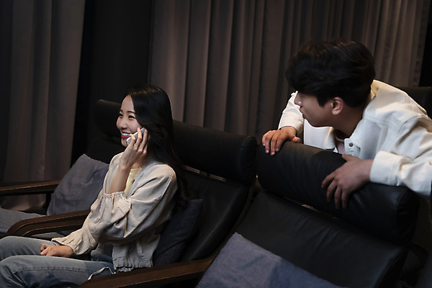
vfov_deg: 30.5
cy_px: 144
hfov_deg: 44.5
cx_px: 216
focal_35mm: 44
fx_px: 528
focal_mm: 44
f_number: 2.8
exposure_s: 1/125
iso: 1250
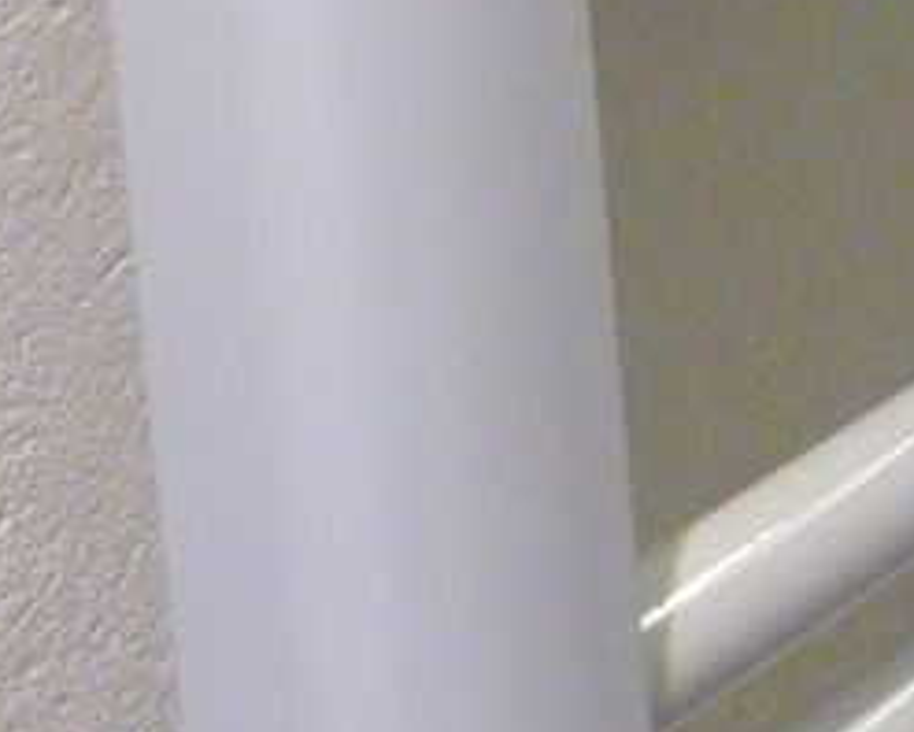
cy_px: -994
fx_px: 4277
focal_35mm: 158
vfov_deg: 8.9
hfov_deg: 10.0
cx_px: 2494
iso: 400
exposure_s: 1/30
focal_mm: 4.5
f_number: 2.8
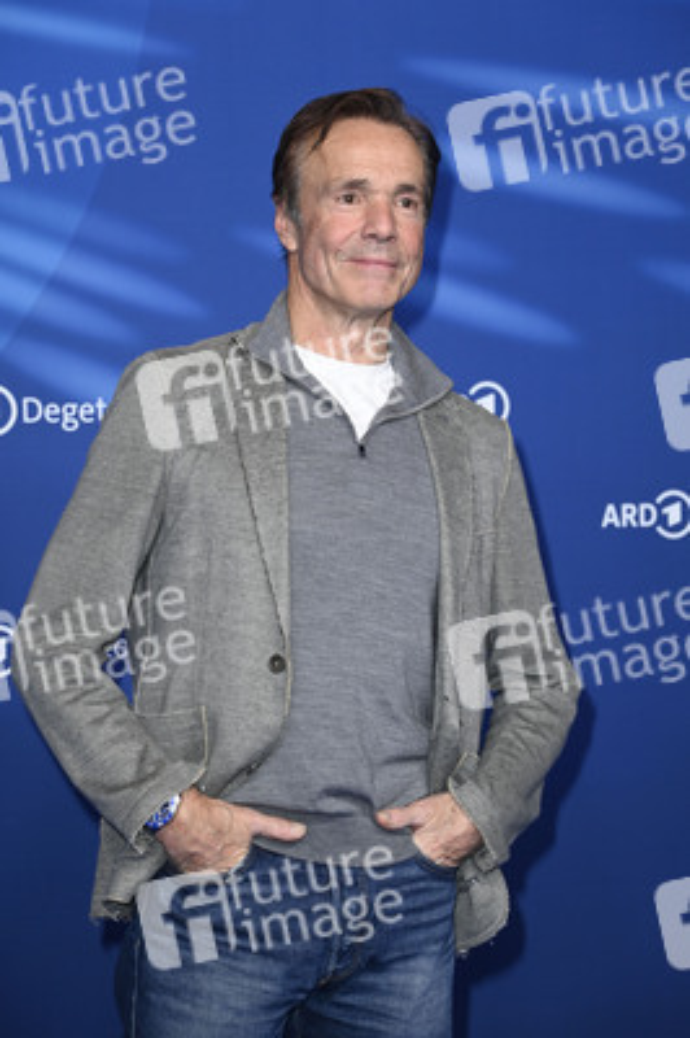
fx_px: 3024
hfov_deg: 13.0
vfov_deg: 19.5
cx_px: 345
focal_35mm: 105
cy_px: 519
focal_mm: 105
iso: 800
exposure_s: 1/250
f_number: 5.6
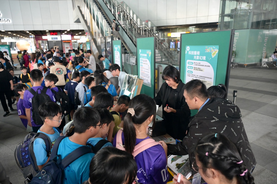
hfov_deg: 73.8
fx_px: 185
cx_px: 138
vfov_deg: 53.1
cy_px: 92
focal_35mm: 24
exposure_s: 1/125
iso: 6400
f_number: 4
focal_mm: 24
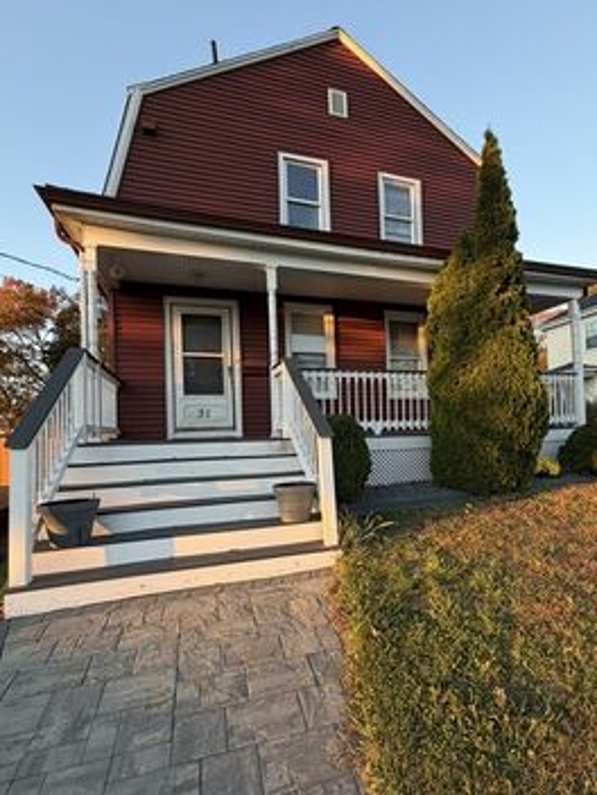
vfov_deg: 90.8
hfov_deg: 74.6
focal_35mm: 17
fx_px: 391
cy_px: 430
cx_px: 321
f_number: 2.2
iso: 40
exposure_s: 1/181
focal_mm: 2.22
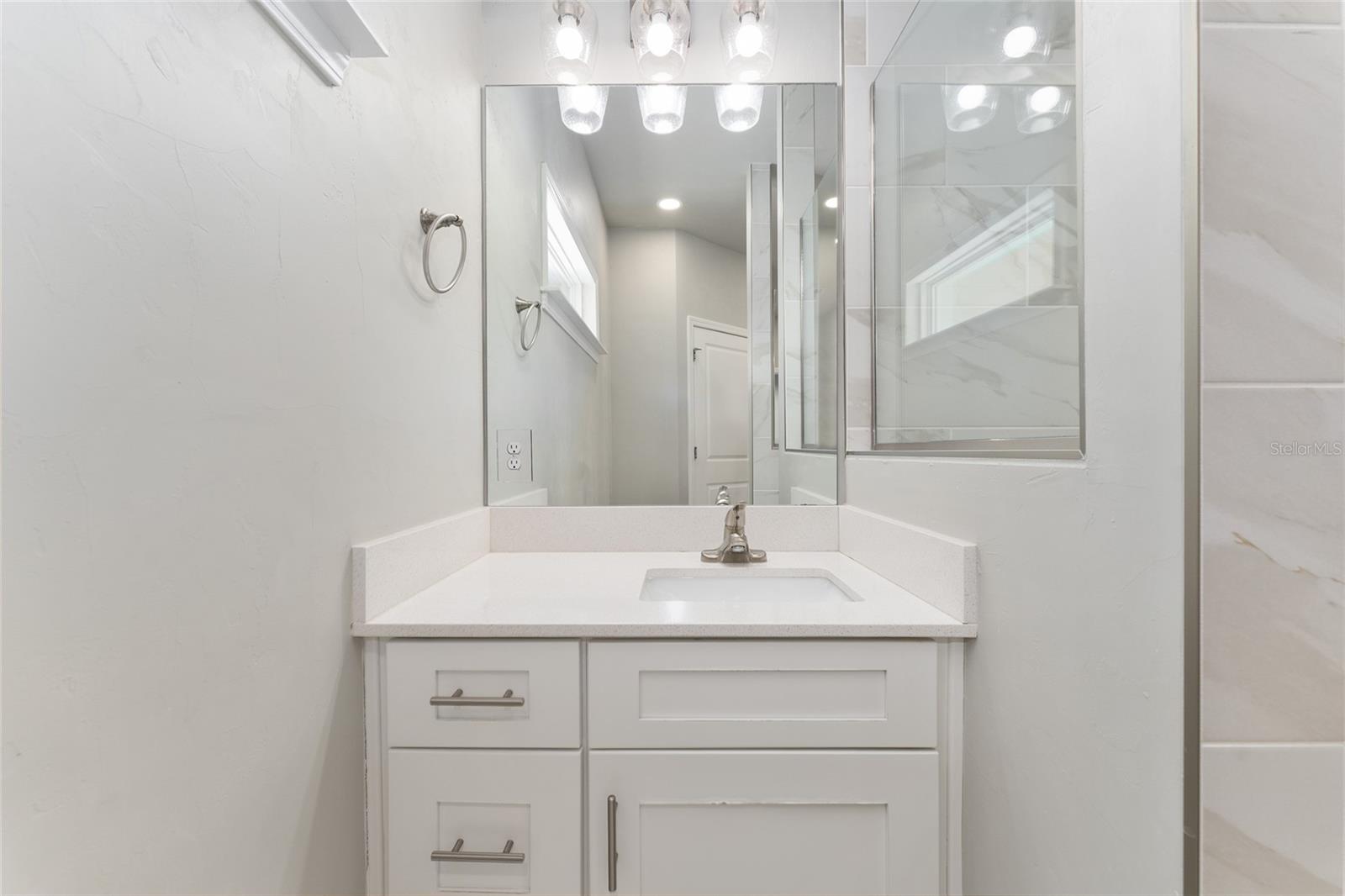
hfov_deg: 104.3
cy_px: 448
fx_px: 523
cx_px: 672
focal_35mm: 14
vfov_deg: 81.2
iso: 320
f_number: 7.1
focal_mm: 14
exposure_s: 1/15
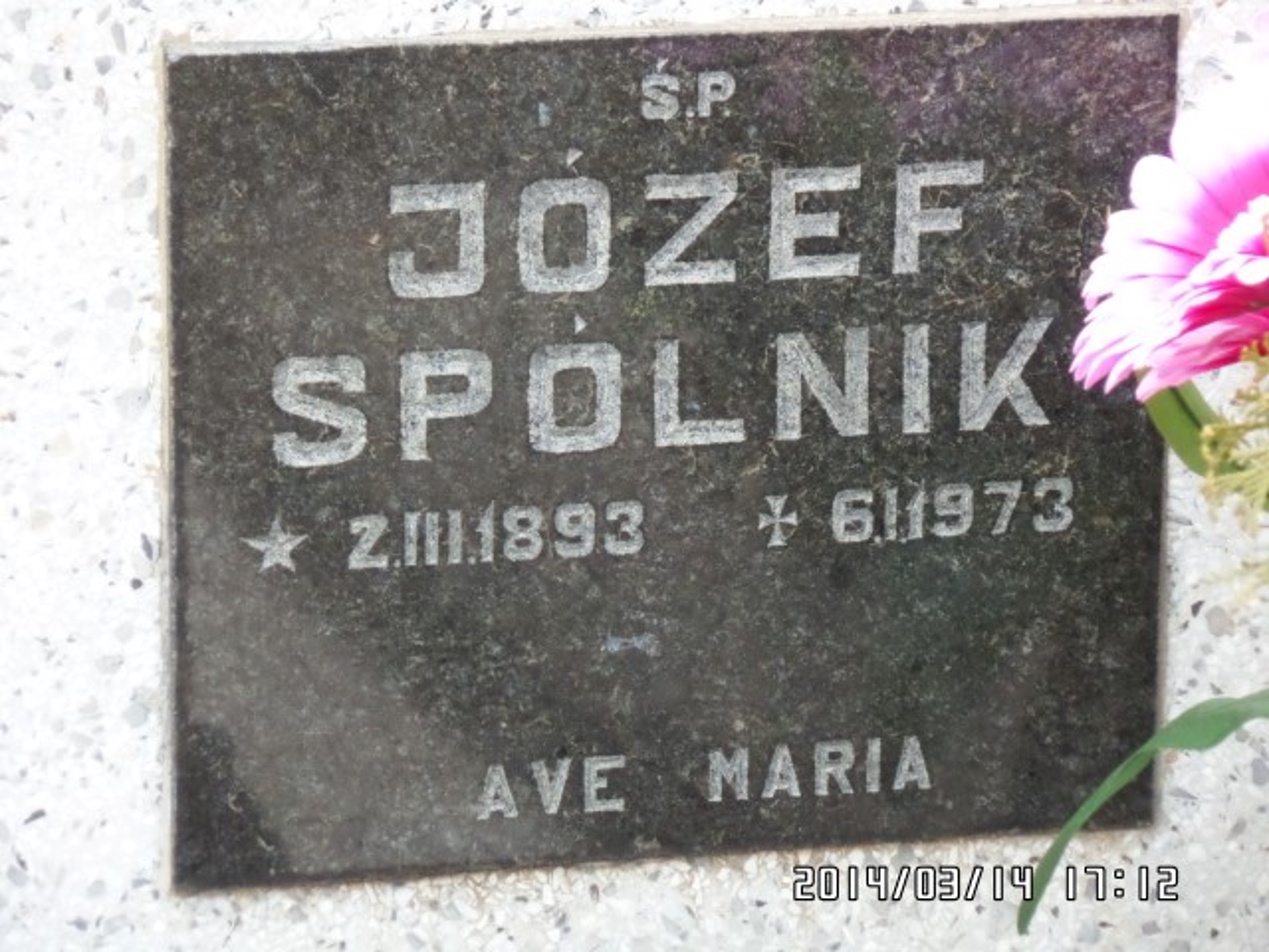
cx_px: 634
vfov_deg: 6.8
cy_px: 476
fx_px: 7955
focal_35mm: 217
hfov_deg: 9.1
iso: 800
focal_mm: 38.6
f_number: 4.8
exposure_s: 1/30
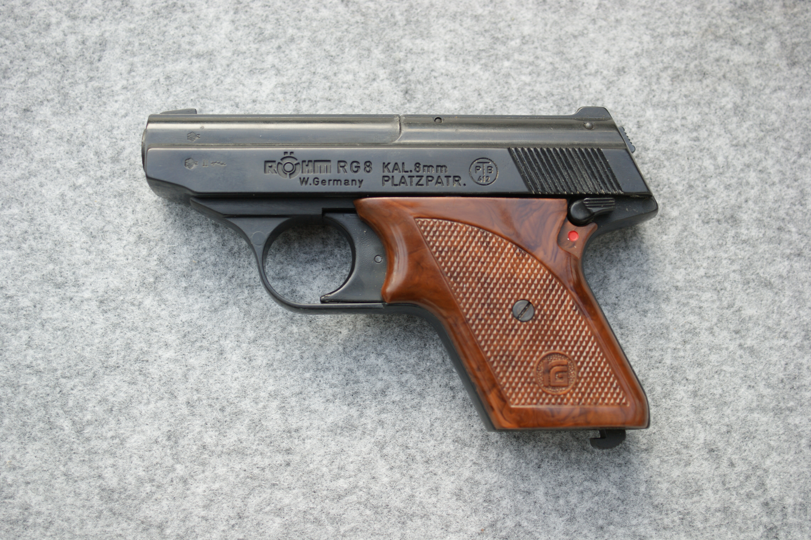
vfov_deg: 29.8
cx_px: 406
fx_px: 1013
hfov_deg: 43.6
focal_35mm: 45
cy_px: 270
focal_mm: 30
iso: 100
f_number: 4
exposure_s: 1/50
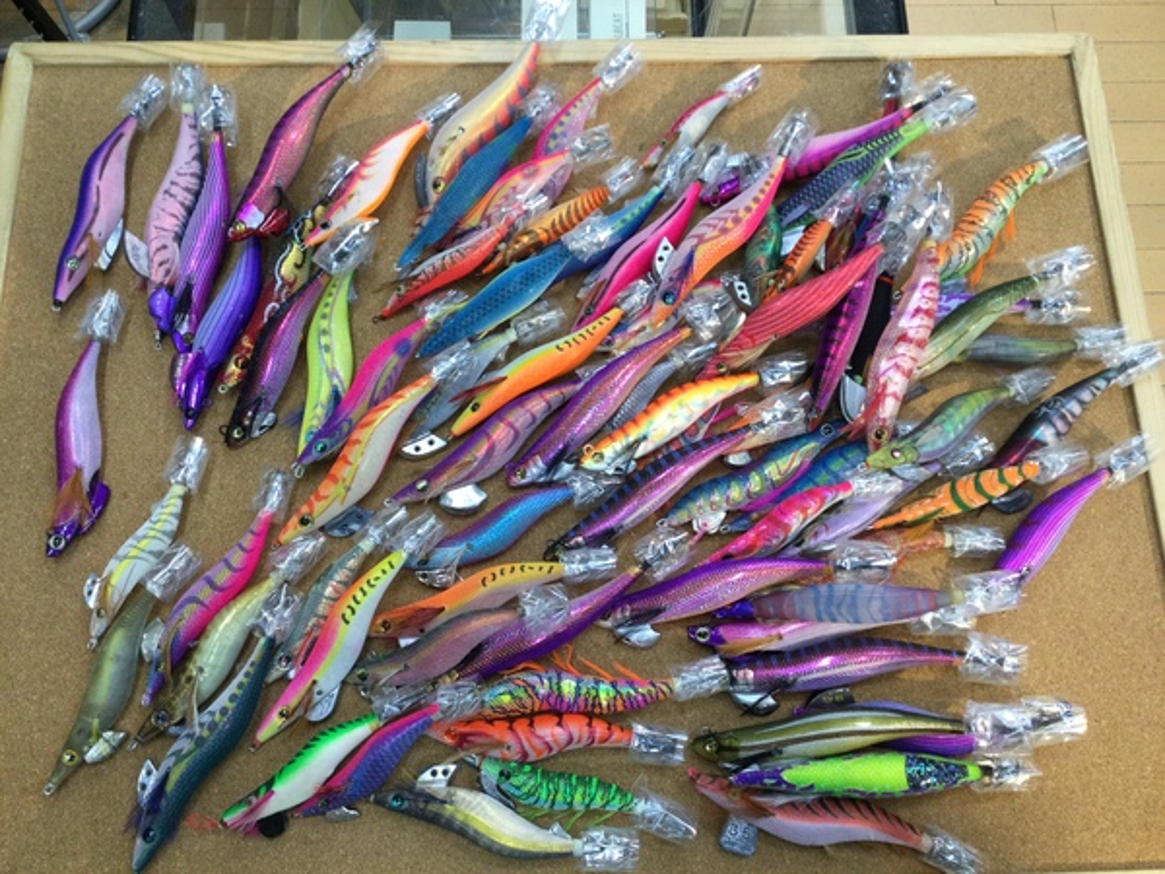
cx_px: 582
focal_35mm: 31
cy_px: 437
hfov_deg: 58.4
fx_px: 1043
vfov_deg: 45.4
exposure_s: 1/30
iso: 32
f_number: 2.4
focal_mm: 3.3
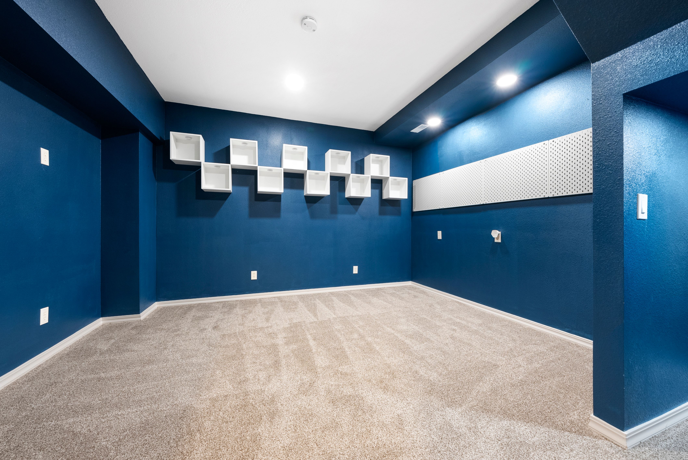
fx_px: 249
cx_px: 344
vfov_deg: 85.5
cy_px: 230
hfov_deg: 108.3
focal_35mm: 13
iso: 640
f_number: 8
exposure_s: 1/2
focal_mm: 13
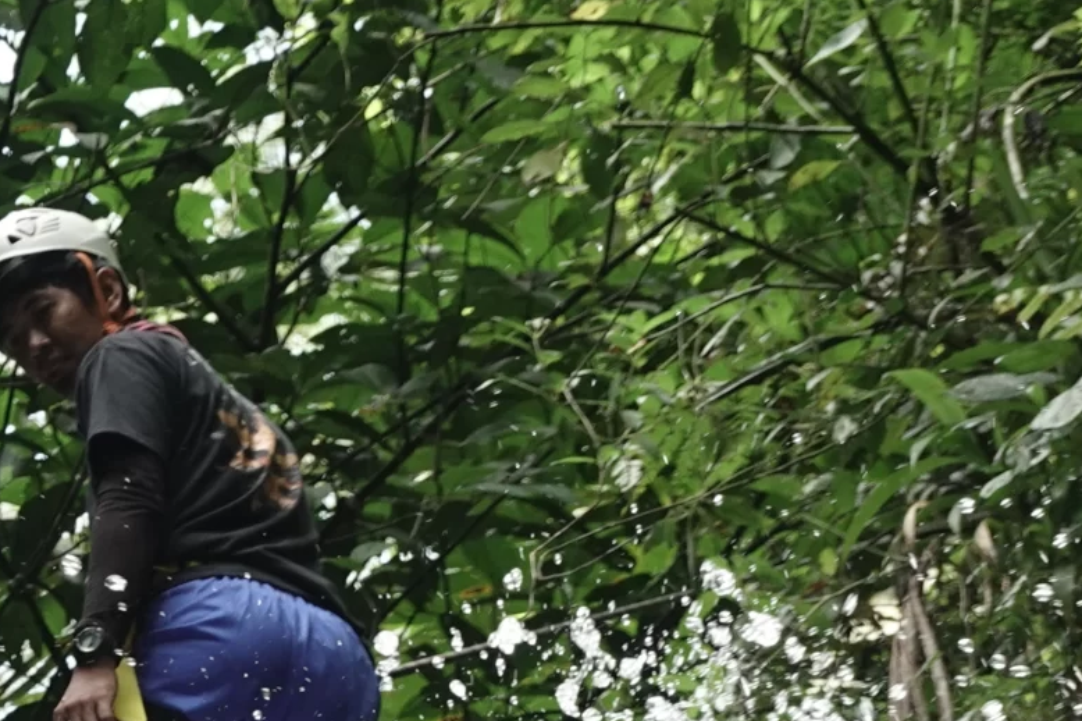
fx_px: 10484
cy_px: 986
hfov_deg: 5.9
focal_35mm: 349
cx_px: -420
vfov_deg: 3.9
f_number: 4
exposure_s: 1/200
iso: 250
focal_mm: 38.86
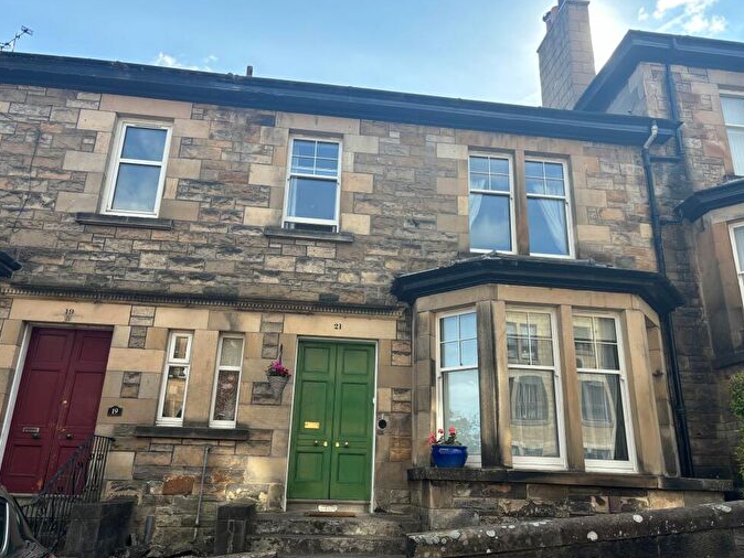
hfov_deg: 65.3
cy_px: 276
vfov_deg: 51.4
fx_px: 581
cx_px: 382
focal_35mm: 27
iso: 50
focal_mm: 5.96
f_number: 1.6
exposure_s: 1/943
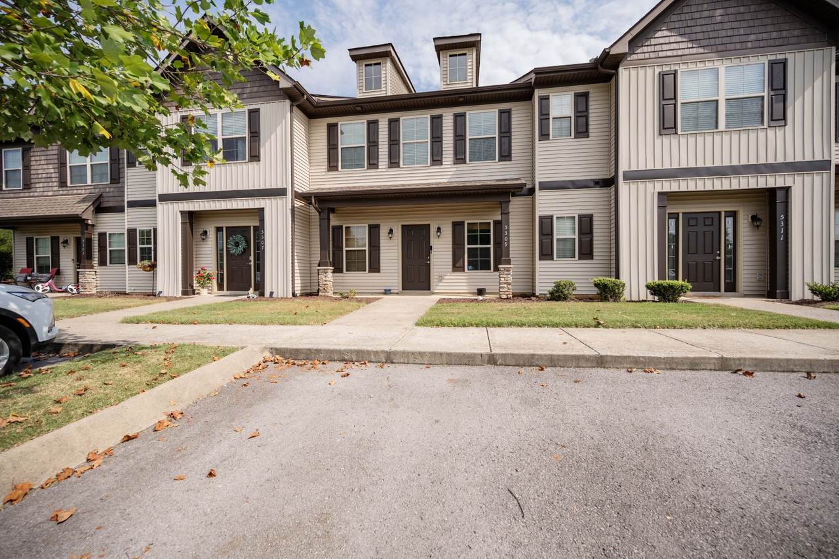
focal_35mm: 14
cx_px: 420
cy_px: 280
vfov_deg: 81.1
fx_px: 326
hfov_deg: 104.3
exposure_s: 1/1000
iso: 125
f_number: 4
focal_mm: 14
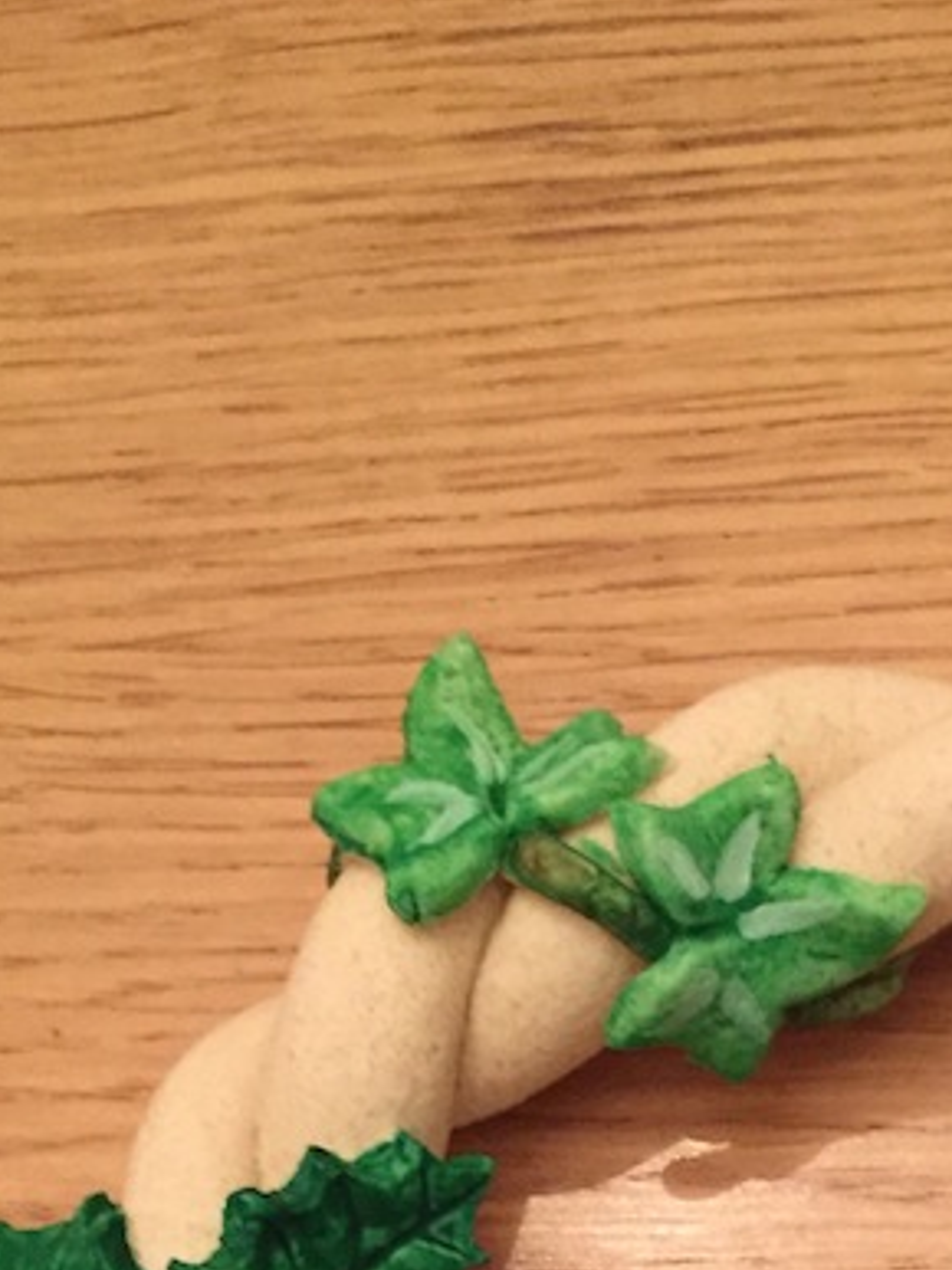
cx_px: 873
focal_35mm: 80
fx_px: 2935
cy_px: 1616
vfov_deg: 22.1
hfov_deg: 18.1
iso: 320
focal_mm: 4.15
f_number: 2.2
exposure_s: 1/17
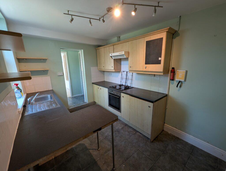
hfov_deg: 106.1
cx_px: 113
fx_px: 85
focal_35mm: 13
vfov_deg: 90.1
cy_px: 86
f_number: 2.2
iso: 92
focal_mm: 1.95
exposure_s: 1/59.4
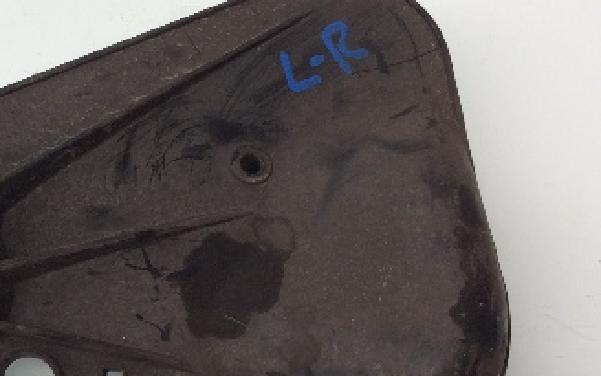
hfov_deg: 30.2
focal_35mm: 66
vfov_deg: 19.7
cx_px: 103
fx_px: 1081
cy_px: 215
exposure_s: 1/40
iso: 40
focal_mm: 3.3
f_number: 2.4
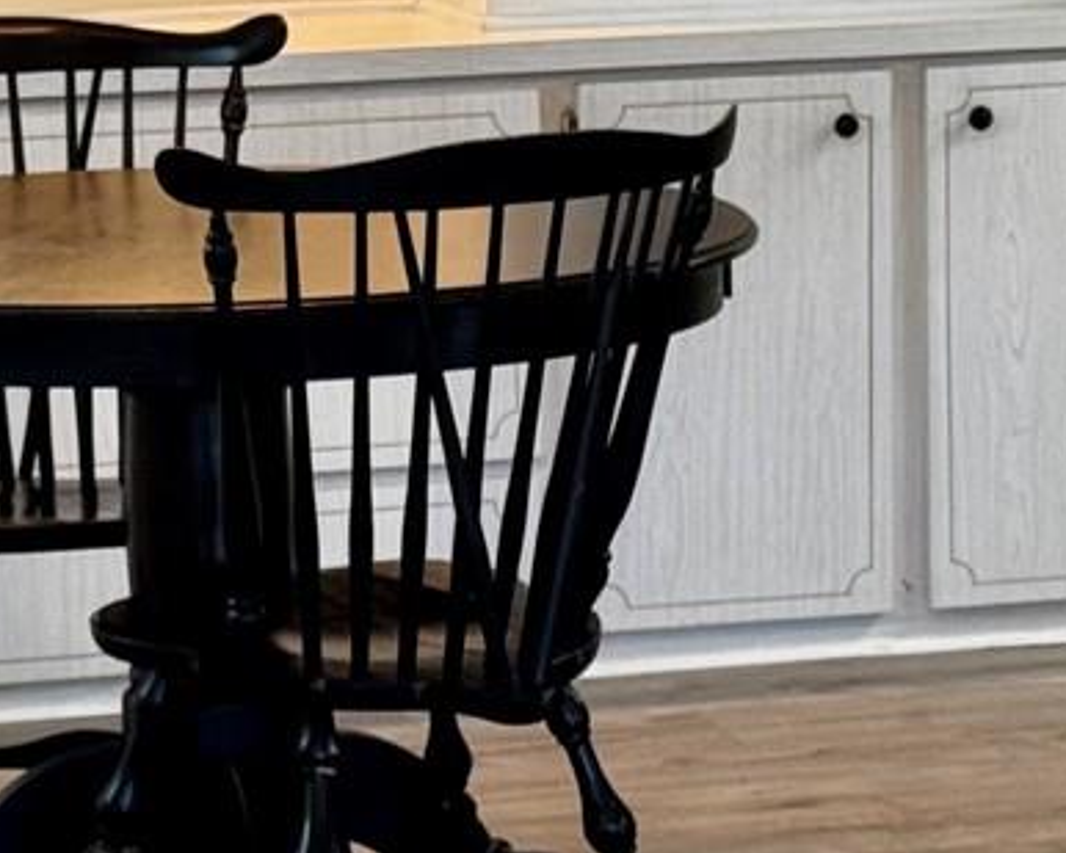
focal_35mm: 194
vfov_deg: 8.0
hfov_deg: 9.9
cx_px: 376
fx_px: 6122
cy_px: 348
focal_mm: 6.76
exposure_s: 1/60
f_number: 1.78
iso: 125
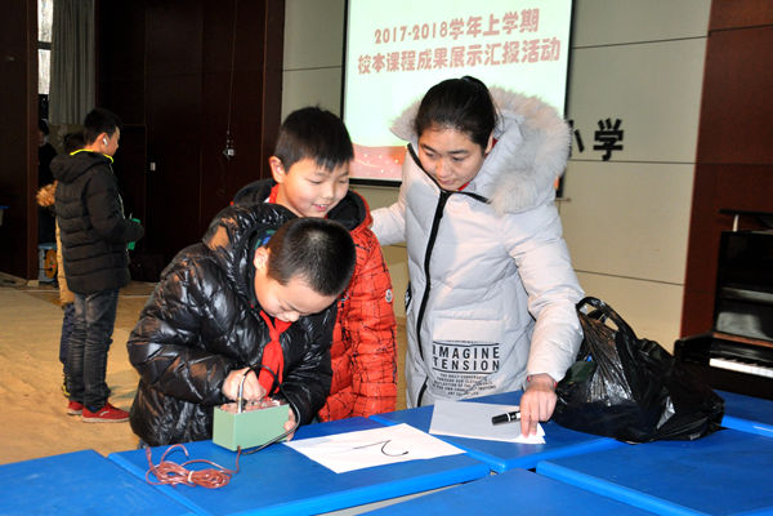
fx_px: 837
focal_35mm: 39
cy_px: 258
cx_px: 386
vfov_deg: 34.2
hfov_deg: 49.6
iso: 800
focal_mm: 26
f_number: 4
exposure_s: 1/60
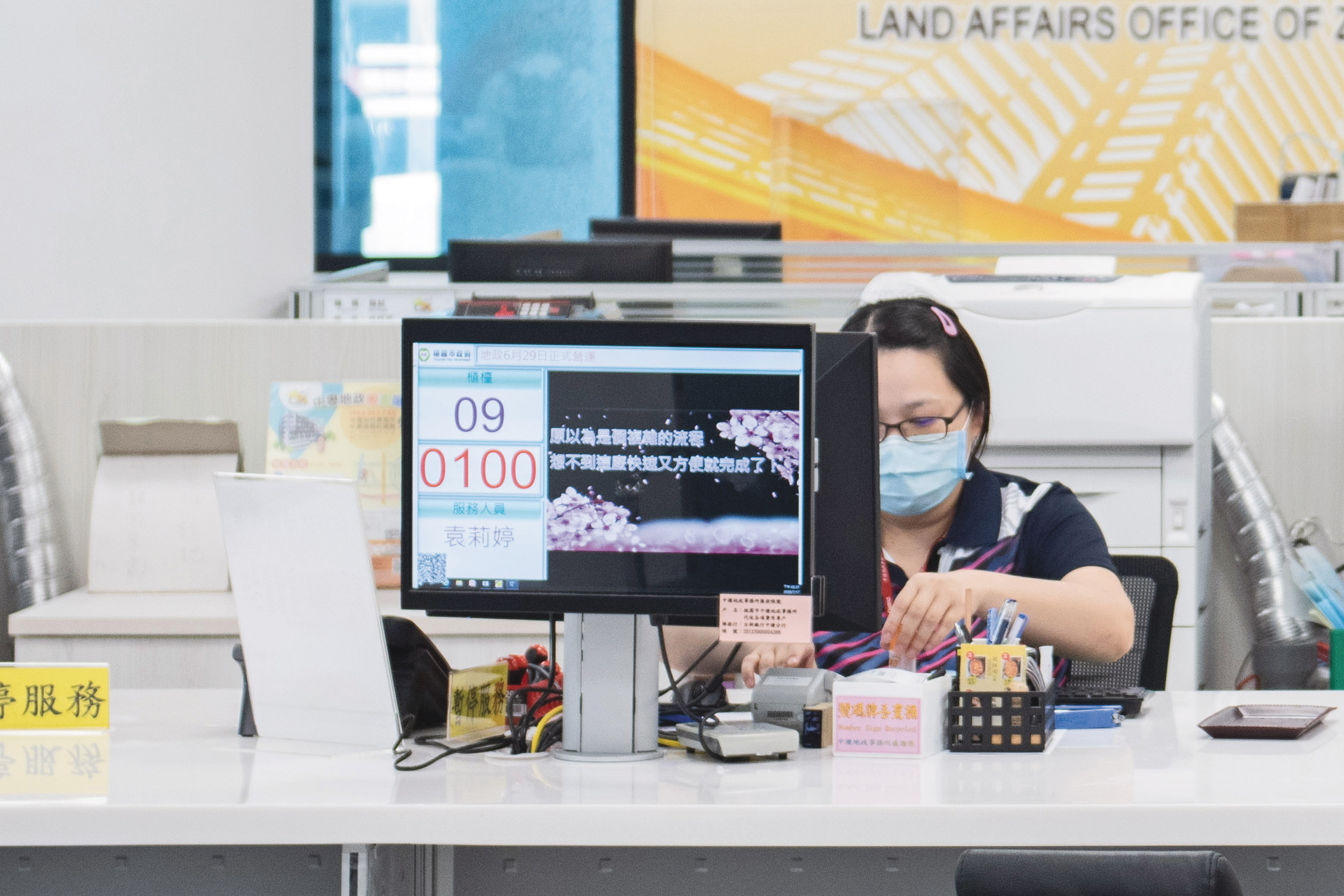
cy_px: 42
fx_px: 5825
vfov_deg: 8.8
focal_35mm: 156
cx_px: 1420
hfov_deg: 13.0
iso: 500
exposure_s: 1/200
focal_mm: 48
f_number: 2.8
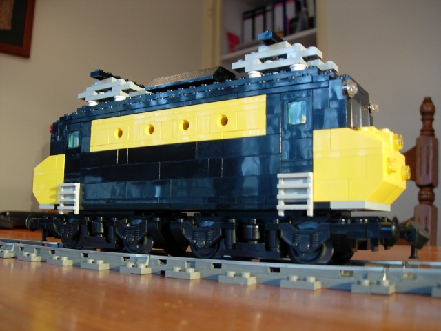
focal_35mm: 38
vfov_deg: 37.7
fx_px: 484
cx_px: 220
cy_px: 166
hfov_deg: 49.0
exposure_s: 1/6.5
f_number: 2.8
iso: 64
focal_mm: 7.8
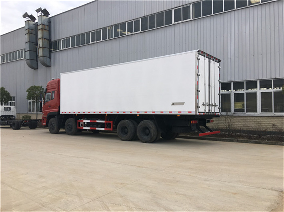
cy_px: 106
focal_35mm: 29
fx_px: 238
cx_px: 142
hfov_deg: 61.7
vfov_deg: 48.2
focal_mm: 4.15
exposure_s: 1/620
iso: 25
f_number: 2.2
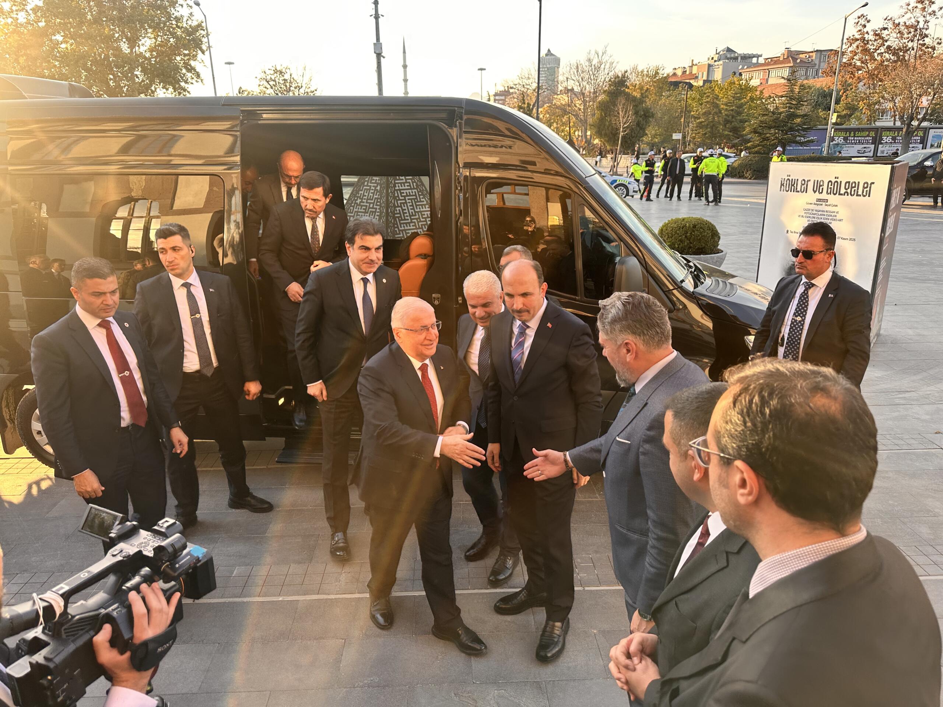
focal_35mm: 24
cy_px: 354
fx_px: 654
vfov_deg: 56.8
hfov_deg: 71.6
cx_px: 472
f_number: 1.78
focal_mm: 6.86
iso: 80
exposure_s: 1/273
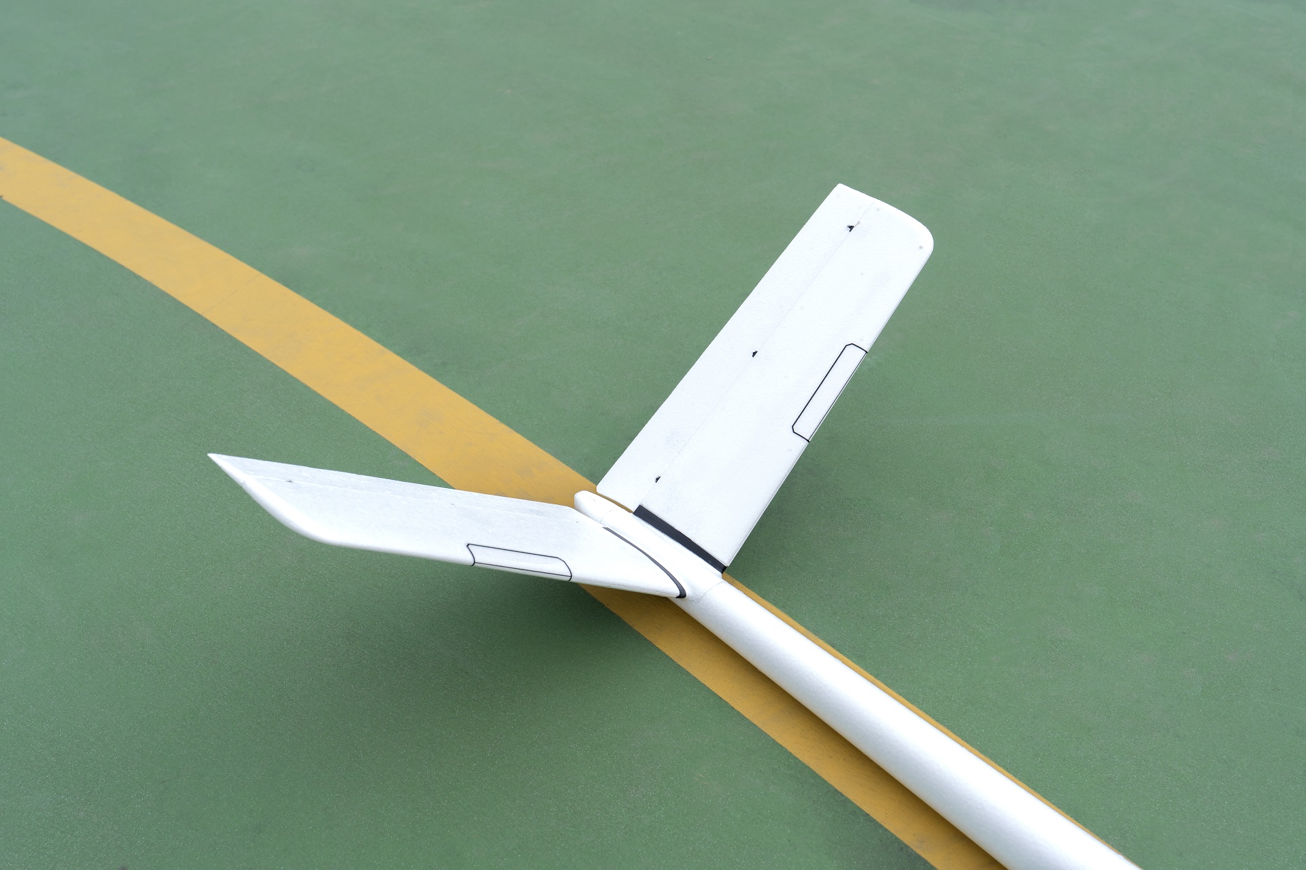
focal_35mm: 35
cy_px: 435
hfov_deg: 54.4
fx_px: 1270
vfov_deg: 37.9
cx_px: 653
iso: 100
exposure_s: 1/60
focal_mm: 35
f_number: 8
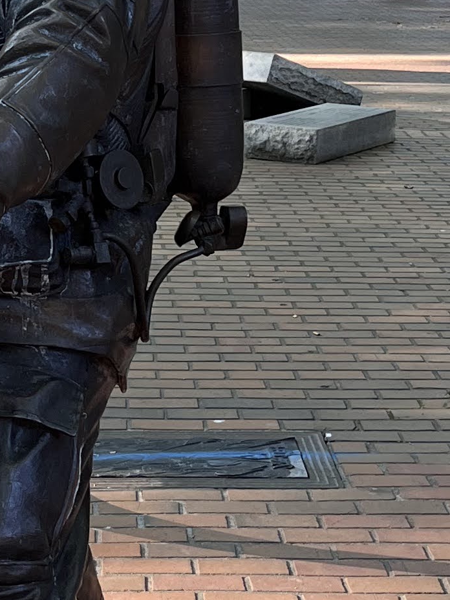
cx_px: 32
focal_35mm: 113
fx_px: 1959
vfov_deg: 17.0
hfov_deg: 13.0
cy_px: 6
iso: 80
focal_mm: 5.1
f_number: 1.6
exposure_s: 1/122
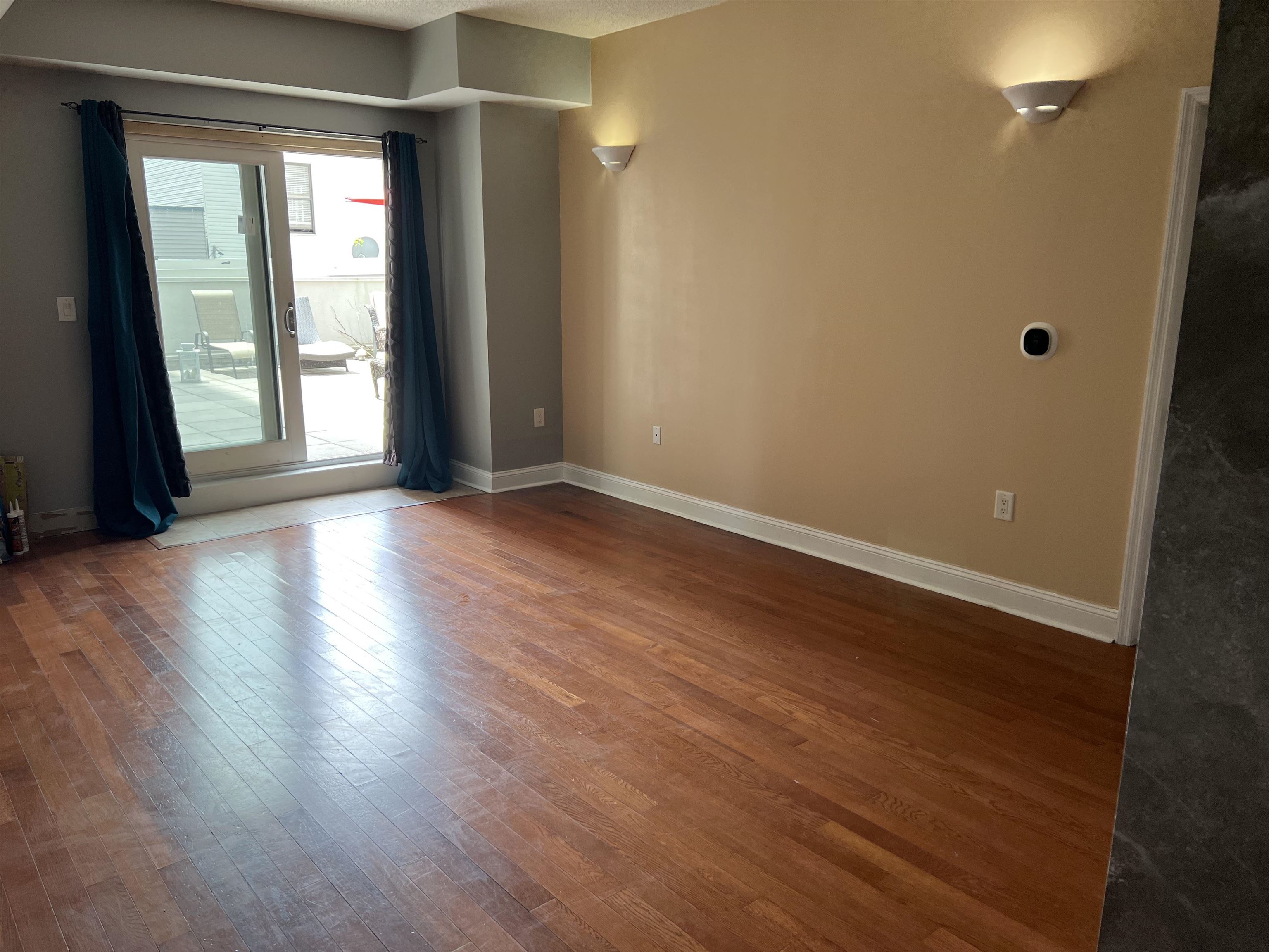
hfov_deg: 67.3
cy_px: 476
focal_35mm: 26
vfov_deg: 53.1
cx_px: 634
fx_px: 953
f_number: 1.5
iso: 64
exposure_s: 1/120
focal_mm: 5.7
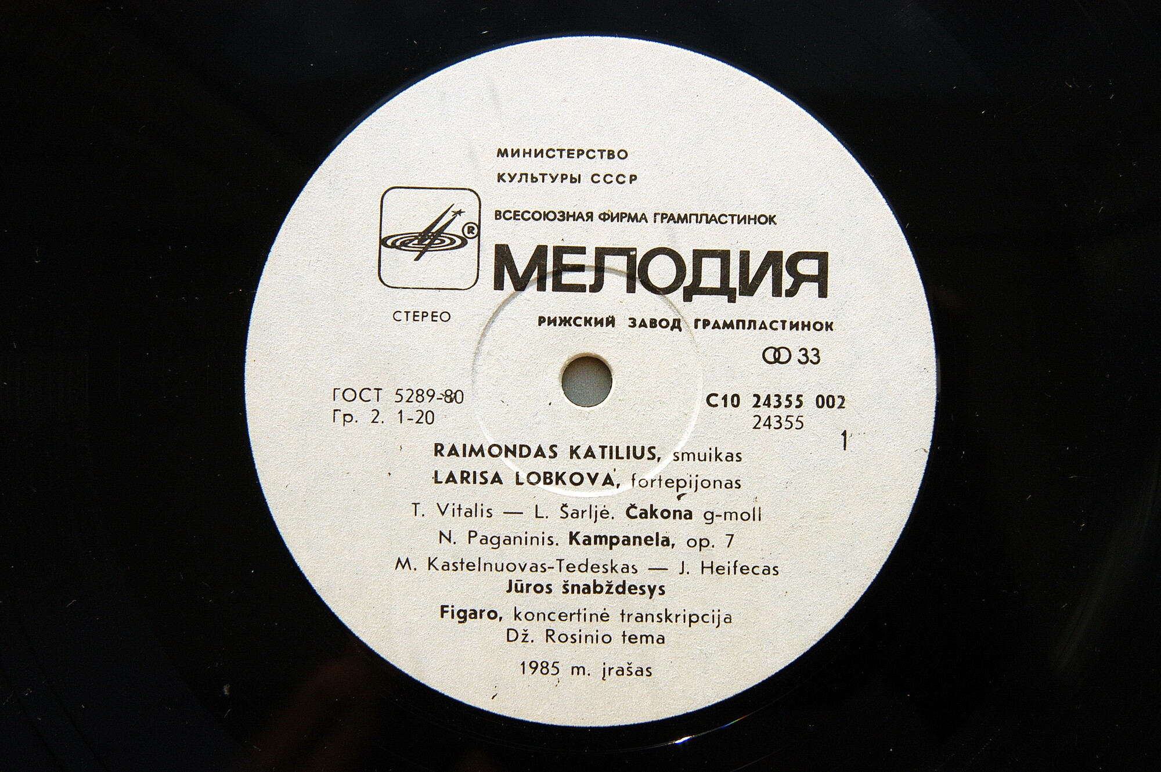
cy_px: 386
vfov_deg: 25.7
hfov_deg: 37.9
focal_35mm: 52
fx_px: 1692
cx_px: 580
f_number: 8
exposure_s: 1/250
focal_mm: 35
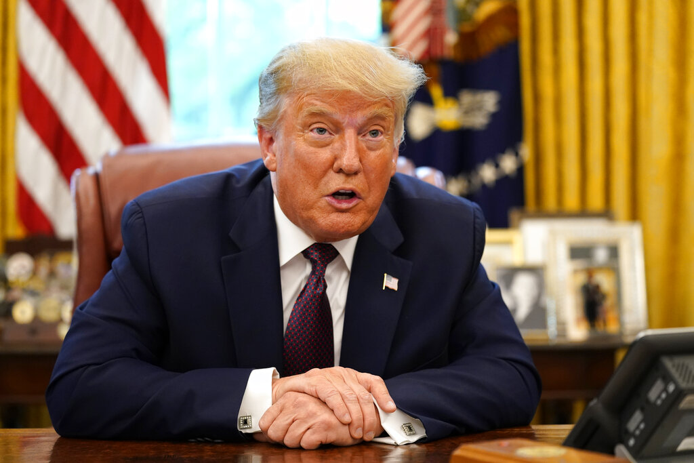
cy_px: 232
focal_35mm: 80
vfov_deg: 17.1
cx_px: 347
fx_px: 1542
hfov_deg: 25.4
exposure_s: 1/125
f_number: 2.8
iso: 4000
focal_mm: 80
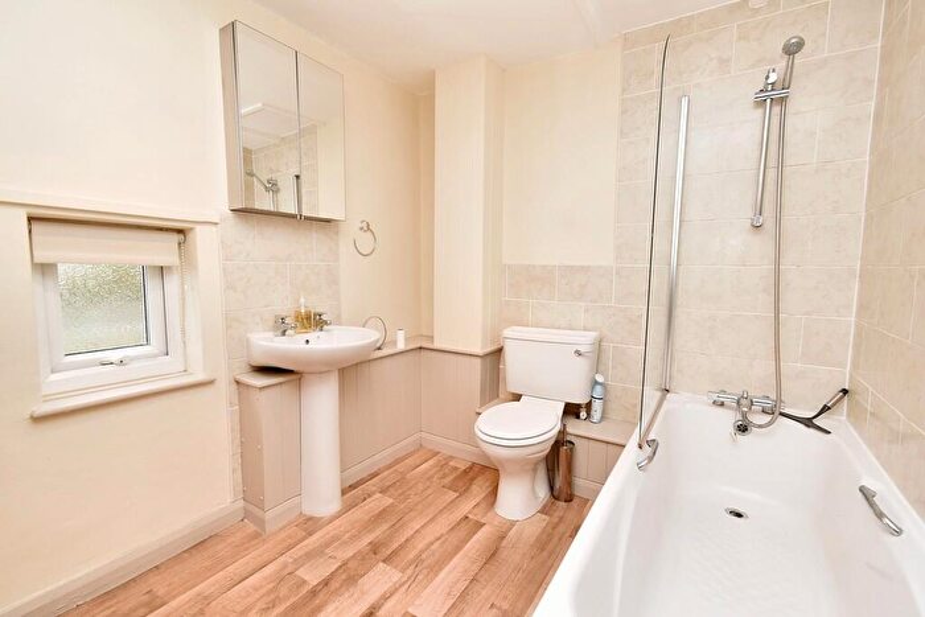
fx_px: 385
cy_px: 308
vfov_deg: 77.4
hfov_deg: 100.4
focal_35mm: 15
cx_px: 462
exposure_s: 1/60
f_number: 7.1
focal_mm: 10
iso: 800
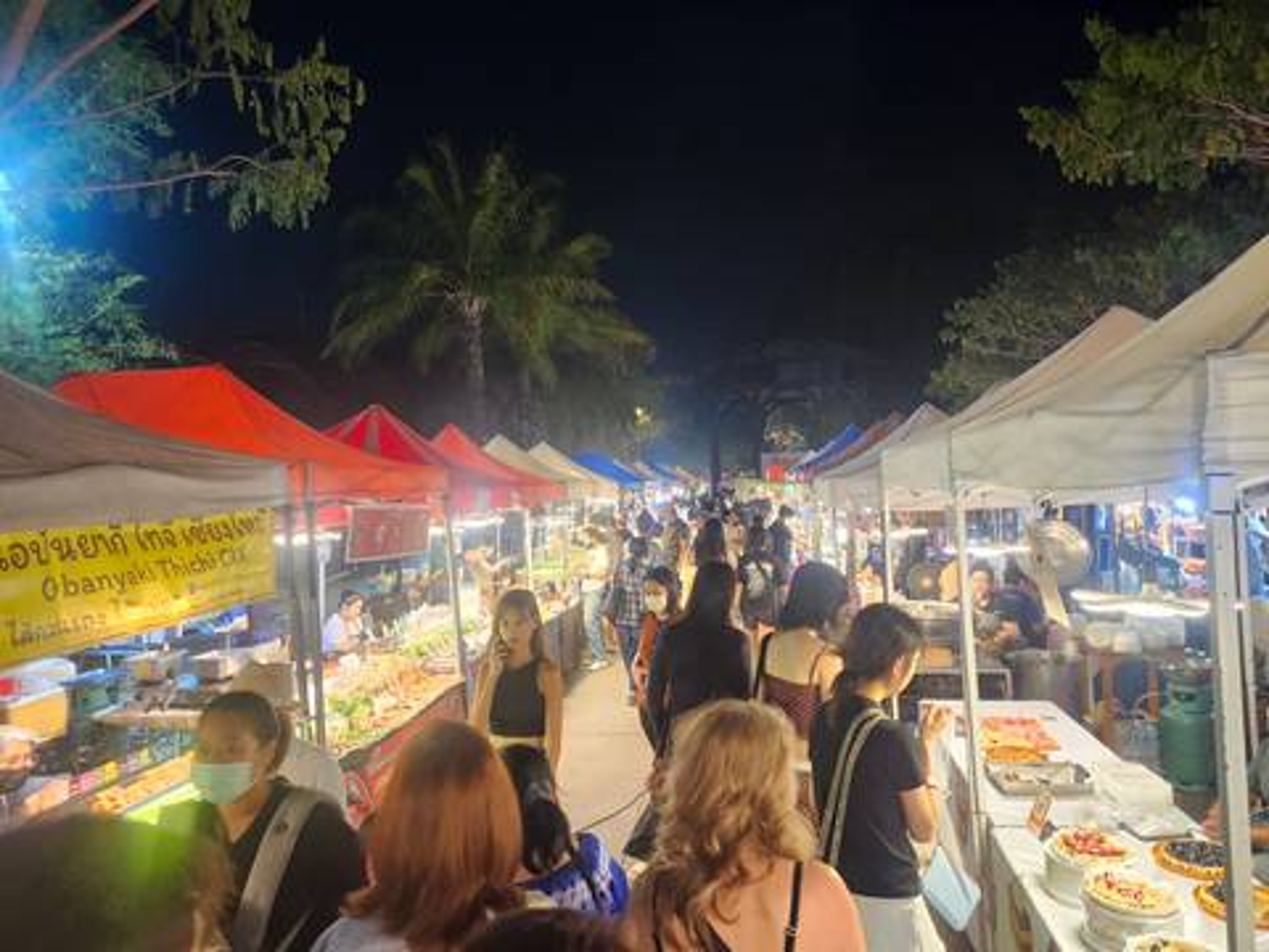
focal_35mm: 23
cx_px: 634
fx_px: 843
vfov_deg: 58.9
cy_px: 476
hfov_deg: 73.9
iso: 500
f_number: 1.8
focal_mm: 5.54
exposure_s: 1/100
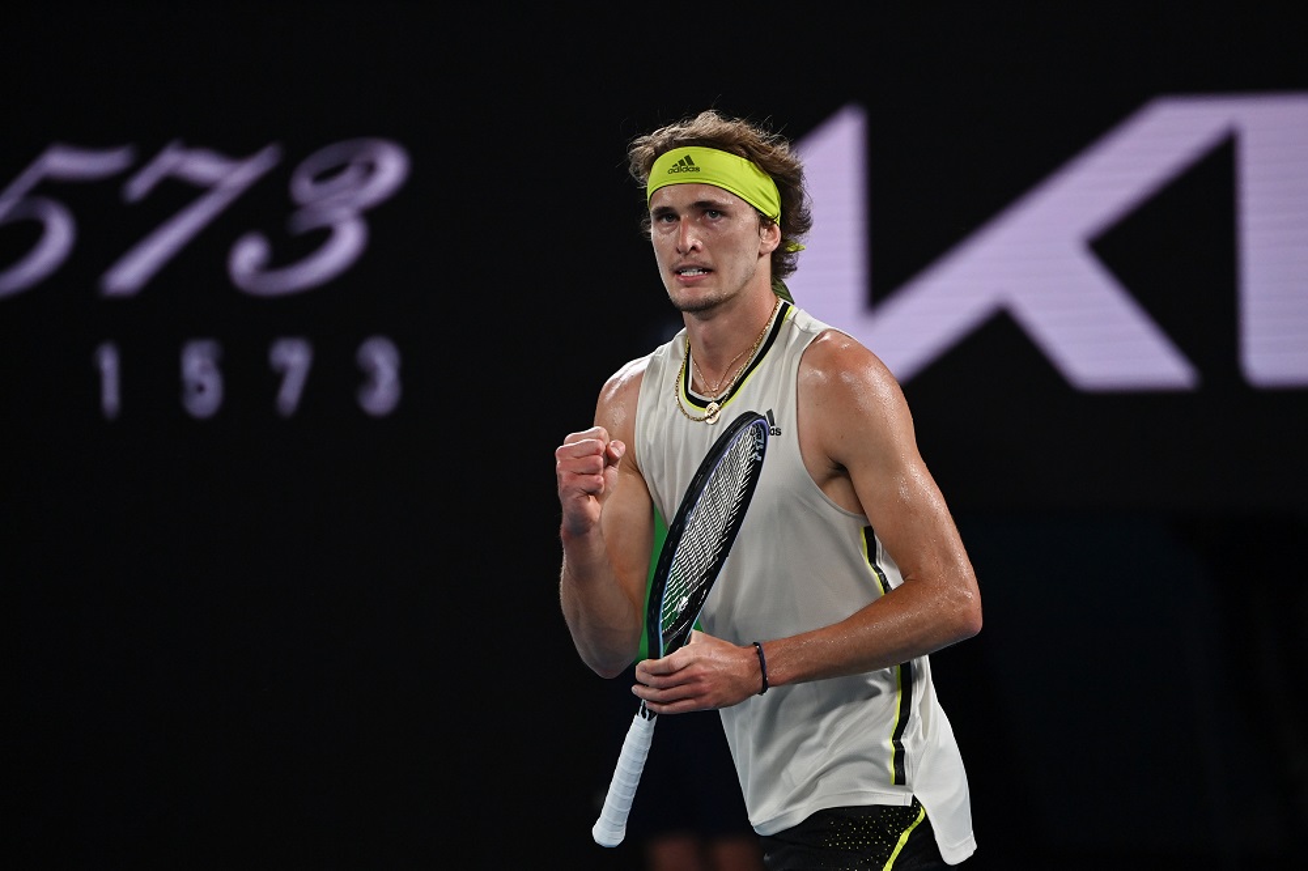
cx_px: 654
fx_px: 13438
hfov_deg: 5.6
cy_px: 436
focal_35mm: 370
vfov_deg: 3.7
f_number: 4
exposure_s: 1/1600
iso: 1600
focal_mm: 370
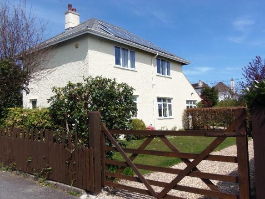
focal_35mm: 30
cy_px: 100
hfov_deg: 60.0
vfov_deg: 46.8
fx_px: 230
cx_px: 132
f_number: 3.2
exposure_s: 1/640
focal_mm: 5.5
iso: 64
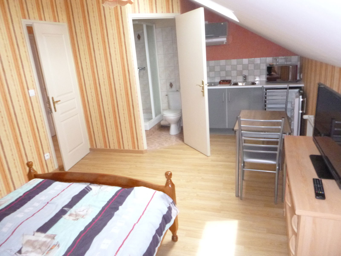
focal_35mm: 25
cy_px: 128
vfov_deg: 54.9
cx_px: 170
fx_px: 246
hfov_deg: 69.4
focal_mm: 4.5
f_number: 3.9
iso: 800
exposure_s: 1/60
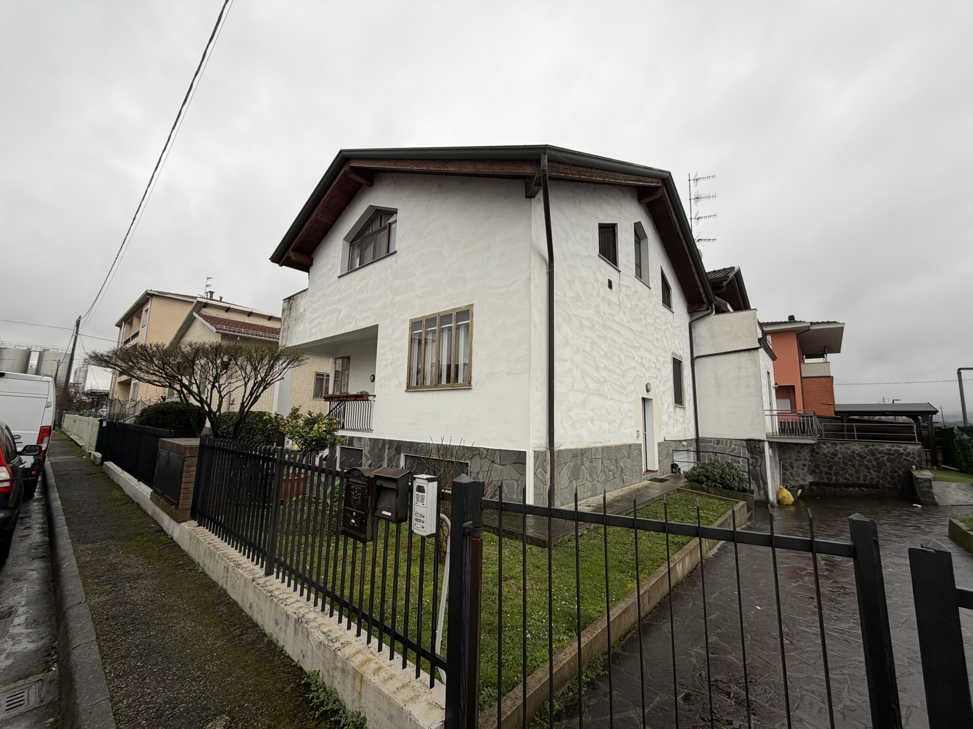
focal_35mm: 14
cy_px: 364
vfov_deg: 85.7
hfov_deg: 102.1
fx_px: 394
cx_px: 486
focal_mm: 2.22
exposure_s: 1/161
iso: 40
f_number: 2.2
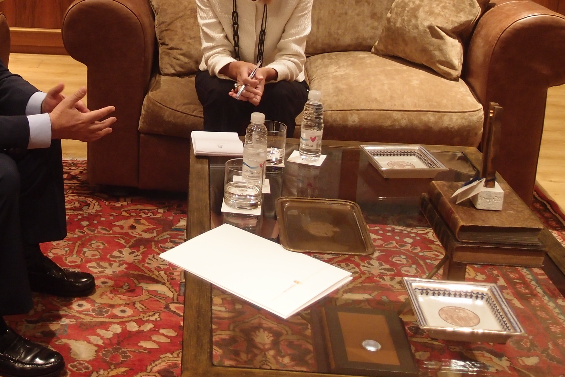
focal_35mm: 55
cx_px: 111
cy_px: 48
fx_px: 863
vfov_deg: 24.0
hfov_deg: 35.1
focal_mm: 6.87
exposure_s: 1/25
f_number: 1.9
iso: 200
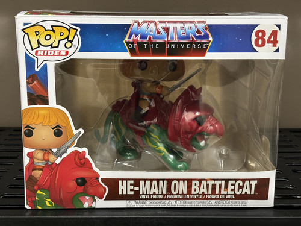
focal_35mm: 52
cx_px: 150
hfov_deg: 36.8
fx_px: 452
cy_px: 113
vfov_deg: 28.0
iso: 400
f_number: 1.6
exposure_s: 1/30
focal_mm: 5.96
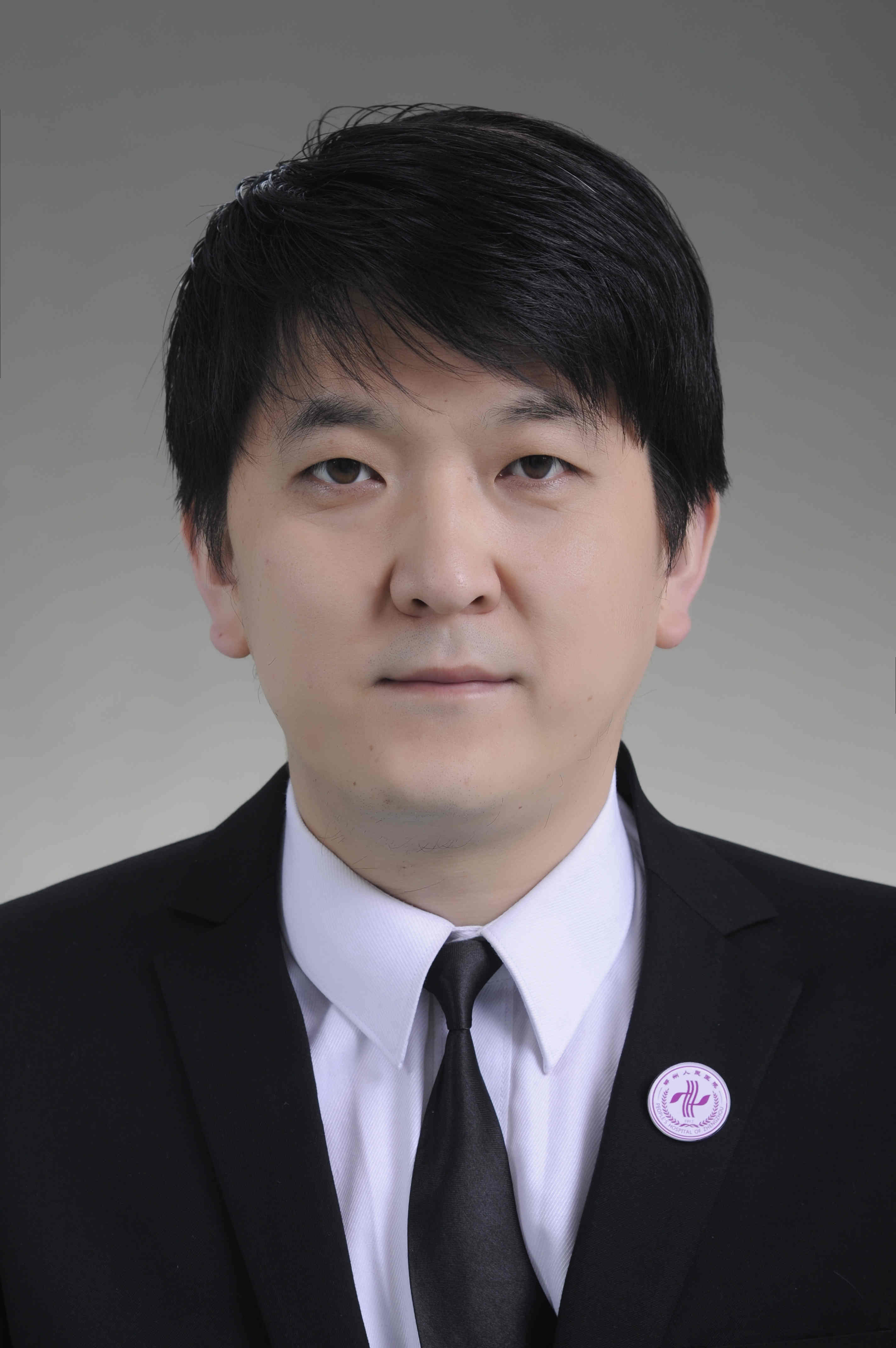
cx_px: 448
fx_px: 4772
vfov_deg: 16.1
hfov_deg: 10.7
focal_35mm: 128
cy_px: 674
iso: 160
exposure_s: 1/125
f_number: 5.6
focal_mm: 85
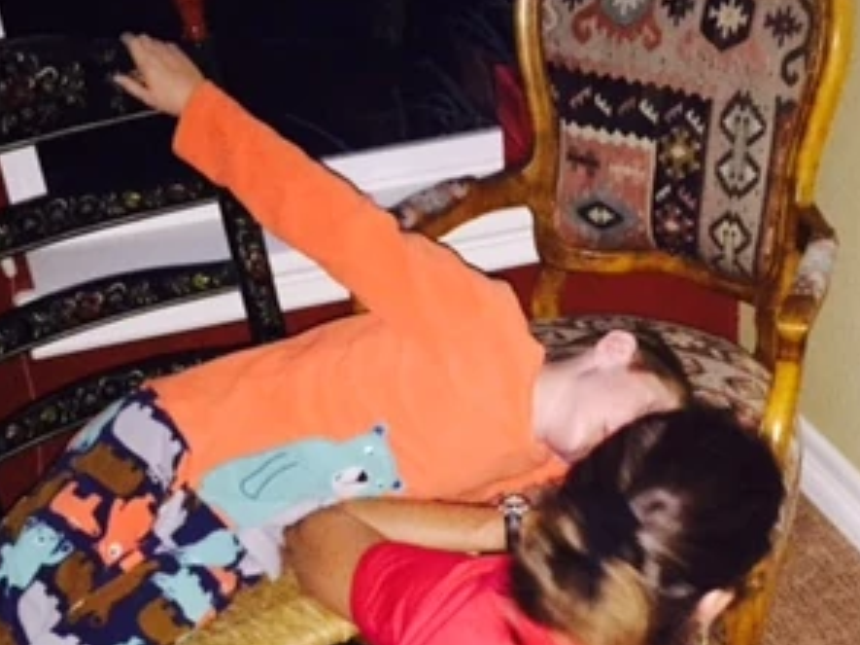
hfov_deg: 30.0
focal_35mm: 63
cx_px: 682
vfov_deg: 22.4
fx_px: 1565
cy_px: 645
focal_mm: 4.15
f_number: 2.2
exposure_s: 1/16
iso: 500
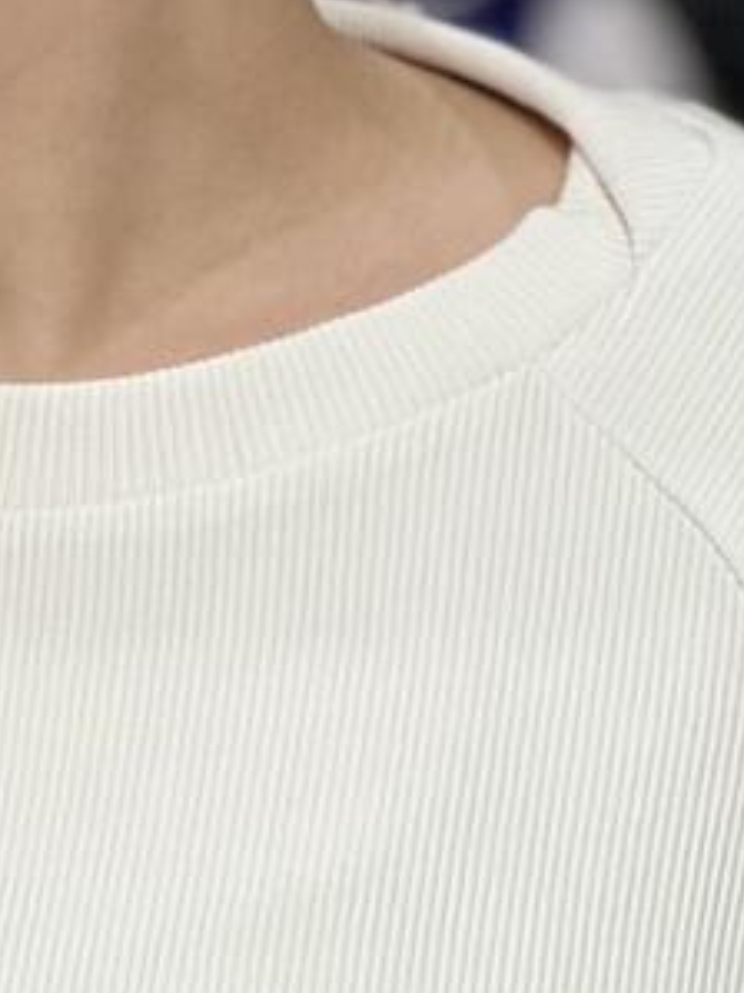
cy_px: 1762
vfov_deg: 5.7
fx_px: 9836
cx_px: 136
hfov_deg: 4.3
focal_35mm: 343
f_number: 2.8
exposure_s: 1/100
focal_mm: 9
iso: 125
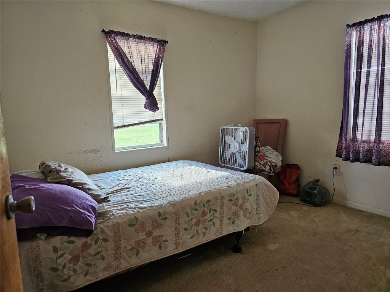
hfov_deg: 73.9
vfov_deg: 58.9
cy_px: 146
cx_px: 195
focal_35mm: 23
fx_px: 259
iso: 250
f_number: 1.7
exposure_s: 1/120
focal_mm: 6.3
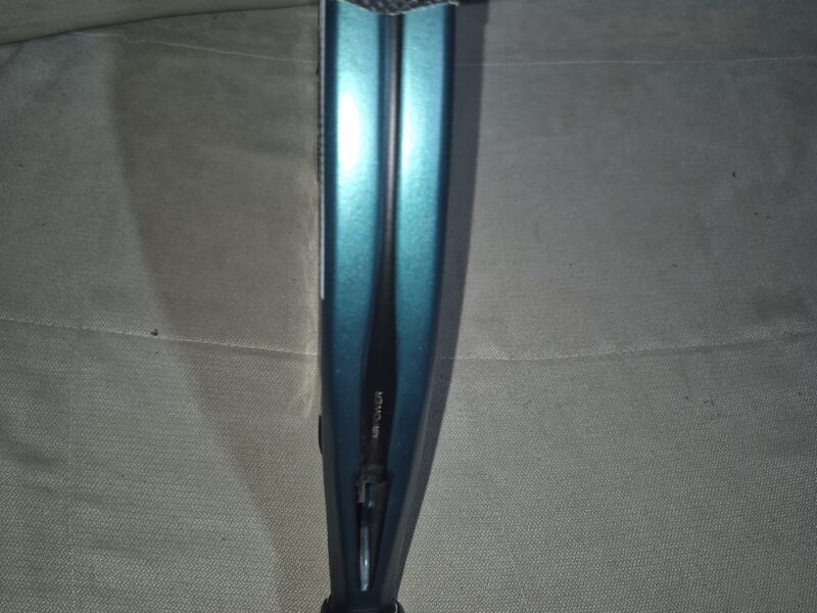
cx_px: 408
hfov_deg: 73.9
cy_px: 306
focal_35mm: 23
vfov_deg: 58.9
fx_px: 543
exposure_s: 1/16
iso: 125
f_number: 1.8
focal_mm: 5.4
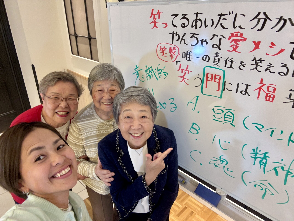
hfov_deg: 73.9
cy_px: 110
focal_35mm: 23
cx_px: 147
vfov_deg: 58.9
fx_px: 195
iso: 250
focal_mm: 2.69
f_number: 1.9
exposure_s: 1/60
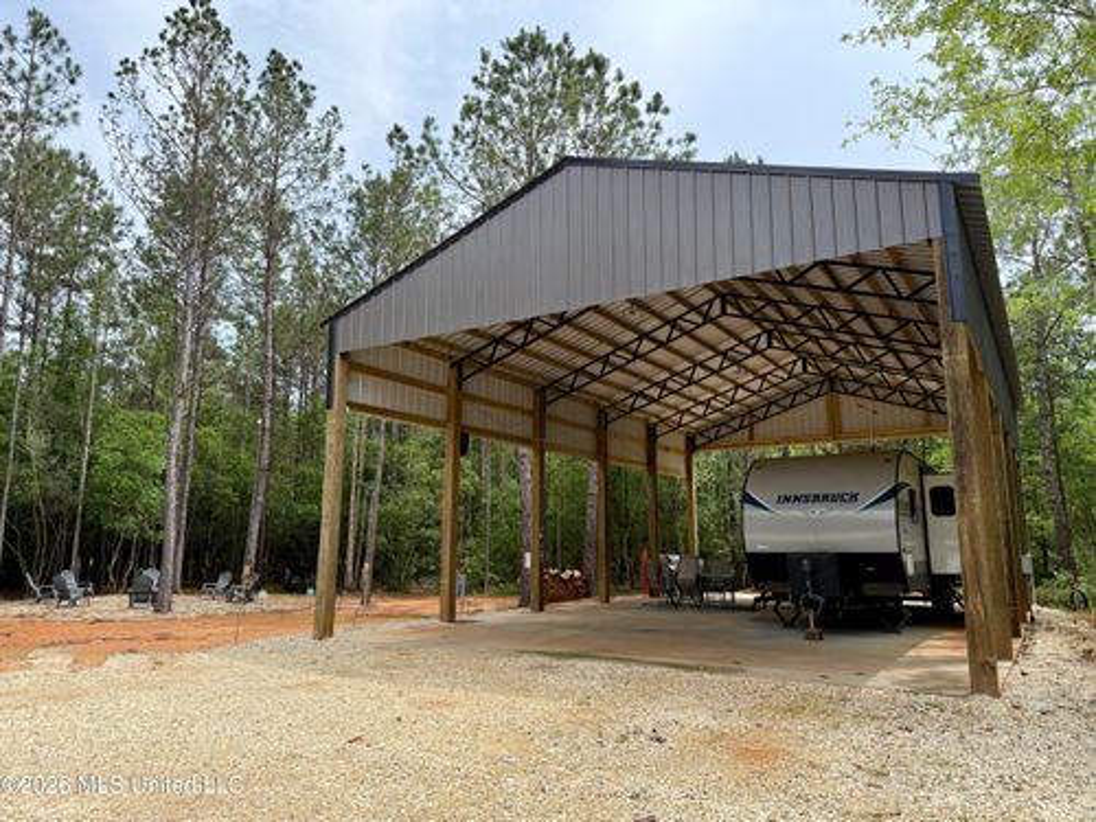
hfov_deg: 71.6
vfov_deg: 56.8
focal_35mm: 24
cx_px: 548
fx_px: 760
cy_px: 411
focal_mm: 6.76
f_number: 1.78
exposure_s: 1/3425
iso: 100
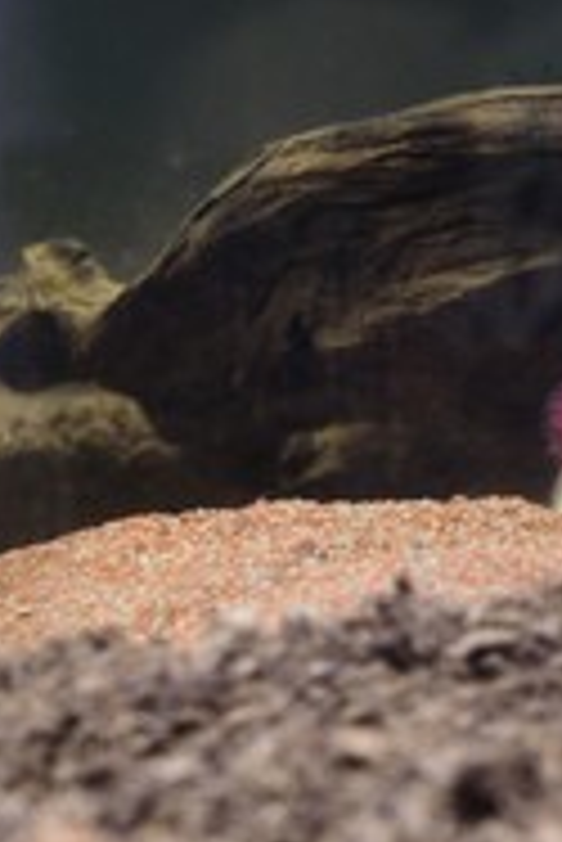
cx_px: 908
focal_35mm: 157
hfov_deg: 8.5
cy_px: 369
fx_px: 3669
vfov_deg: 13.1
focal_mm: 70
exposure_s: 1/5
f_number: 8
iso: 800
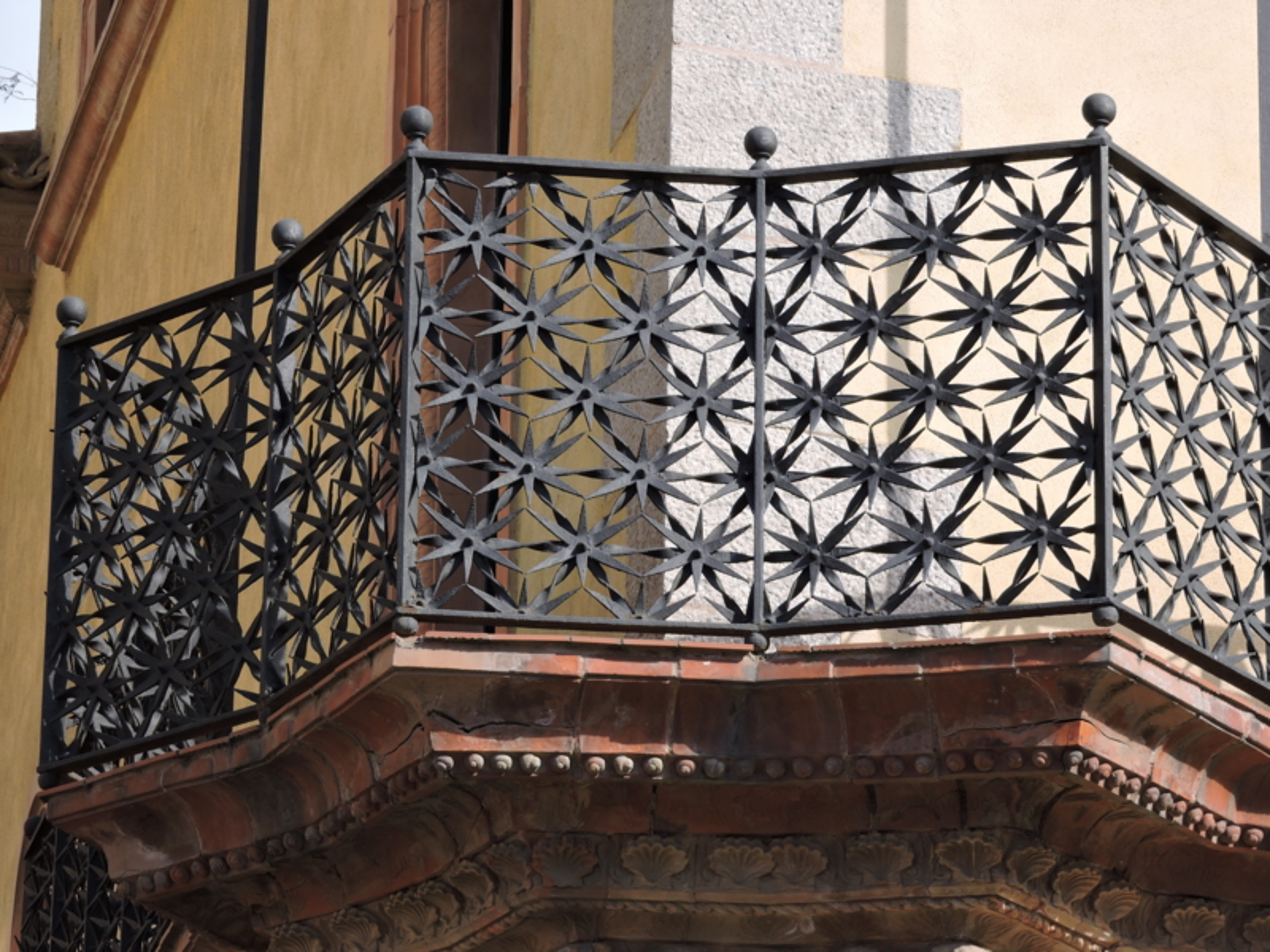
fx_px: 6604
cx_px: 635
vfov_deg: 8.2
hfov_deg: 11.0
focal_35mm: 180
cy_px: 476
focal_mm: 32.2
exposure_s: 1/320
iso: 100
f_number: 5.3
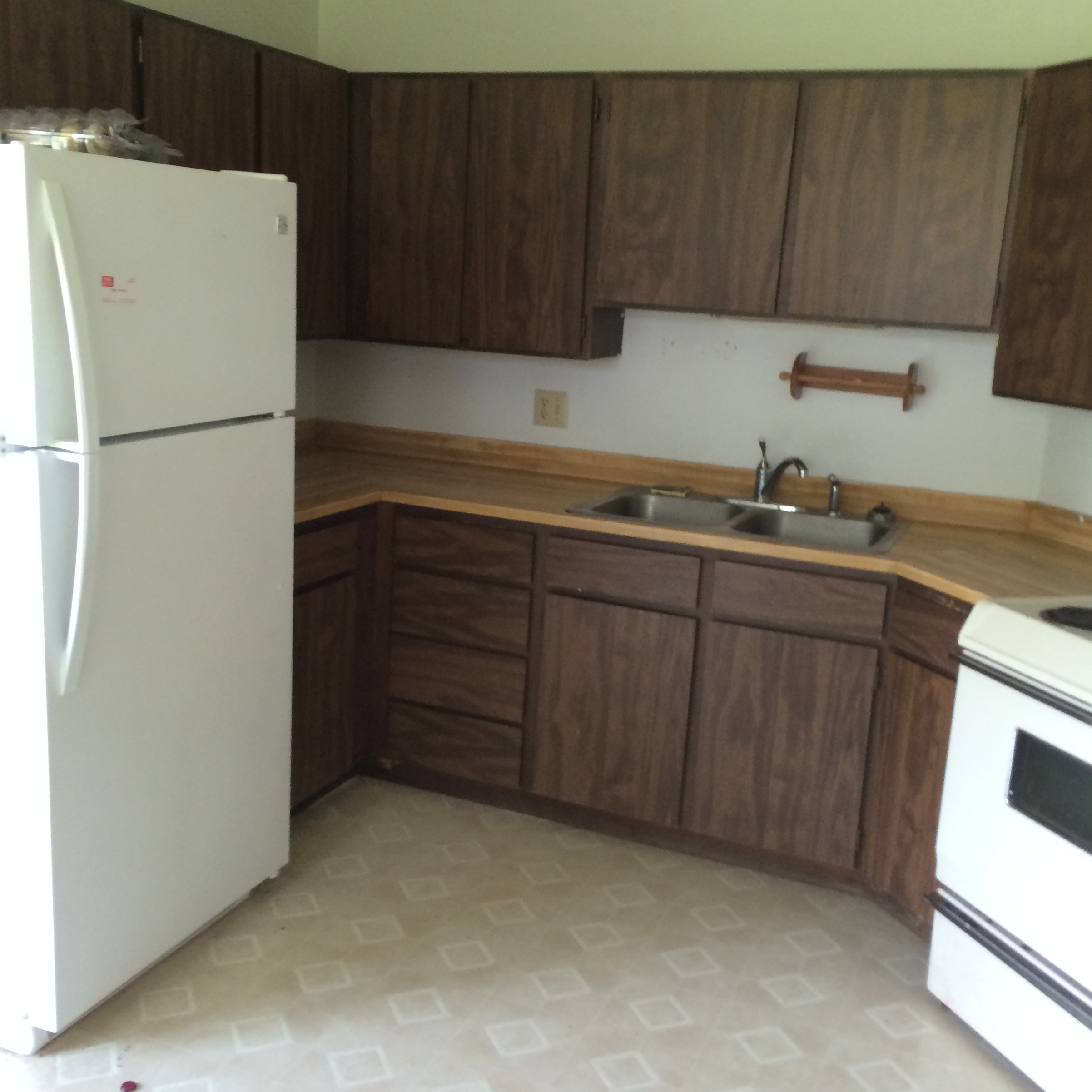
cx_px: 538
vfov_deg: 46.0
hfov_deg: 46.0
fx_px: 1285
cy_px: 546
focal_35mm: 36
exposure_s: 1/30
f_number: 2.2
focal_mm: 4.12
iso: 125
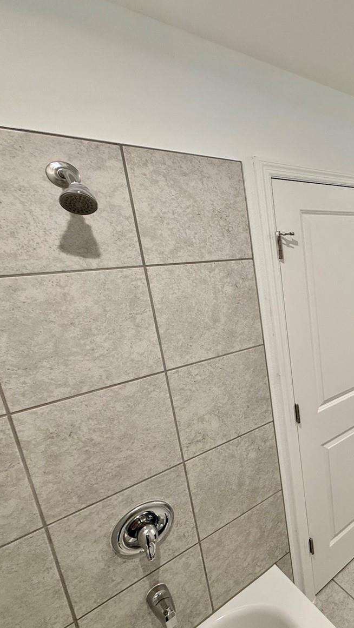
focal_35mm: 21
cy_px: 316
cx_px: 411
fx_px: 350
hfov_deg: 40.3
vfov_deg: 83.8
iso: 160
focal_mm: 2.22
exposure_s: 1/120
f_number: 2.2
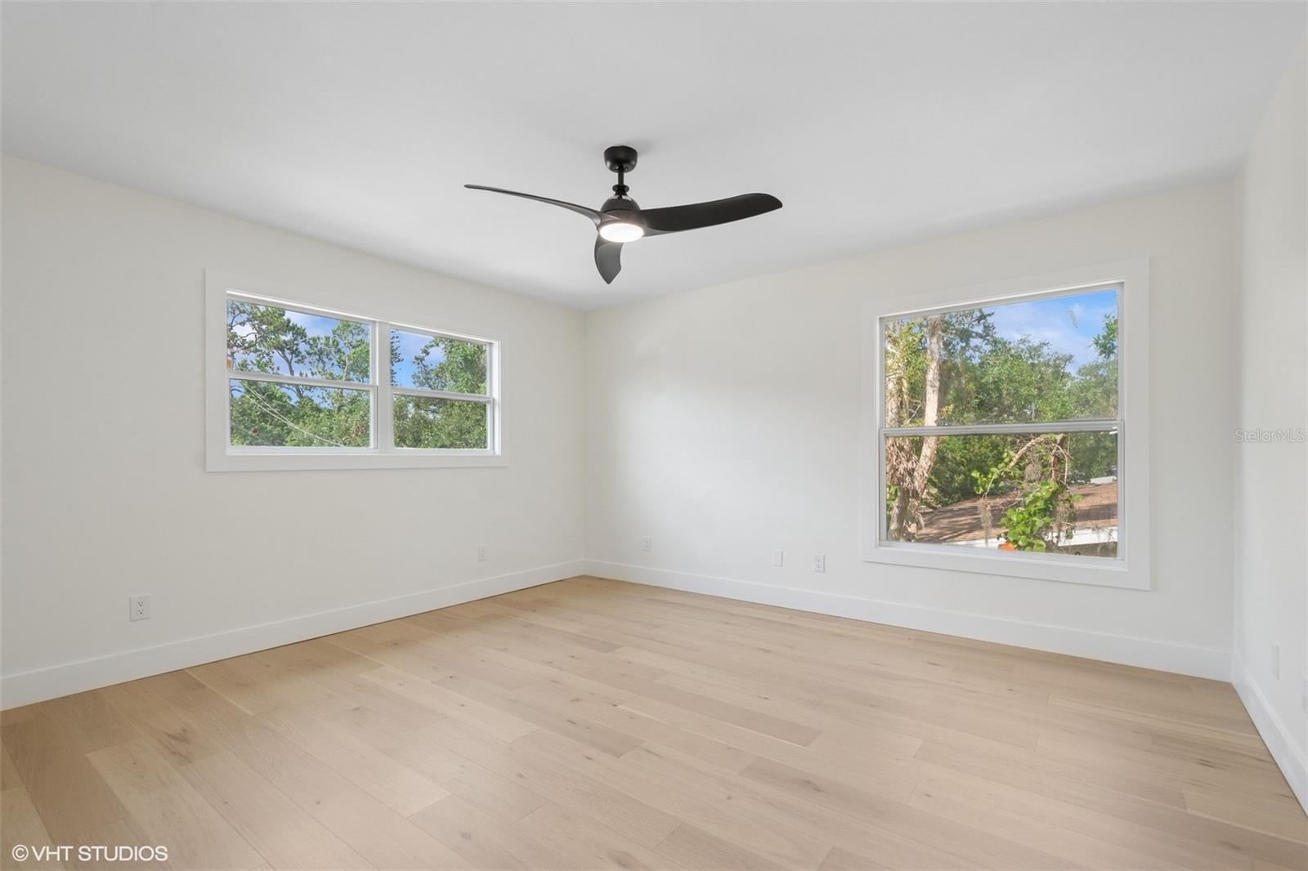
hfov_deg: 100.4
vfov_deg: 77.3
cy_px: 436
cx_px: 654
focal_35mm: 15
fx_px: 545
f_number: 8
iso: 200
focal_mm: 10
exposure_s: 1/30
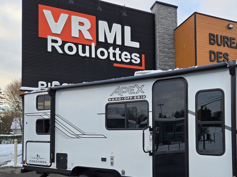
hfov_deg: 54.1
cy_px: 118
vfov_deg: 42.3
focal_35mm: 33
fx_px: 226
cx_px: 161
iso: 32
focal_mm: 5.4
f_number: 1.8
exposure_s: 1/180
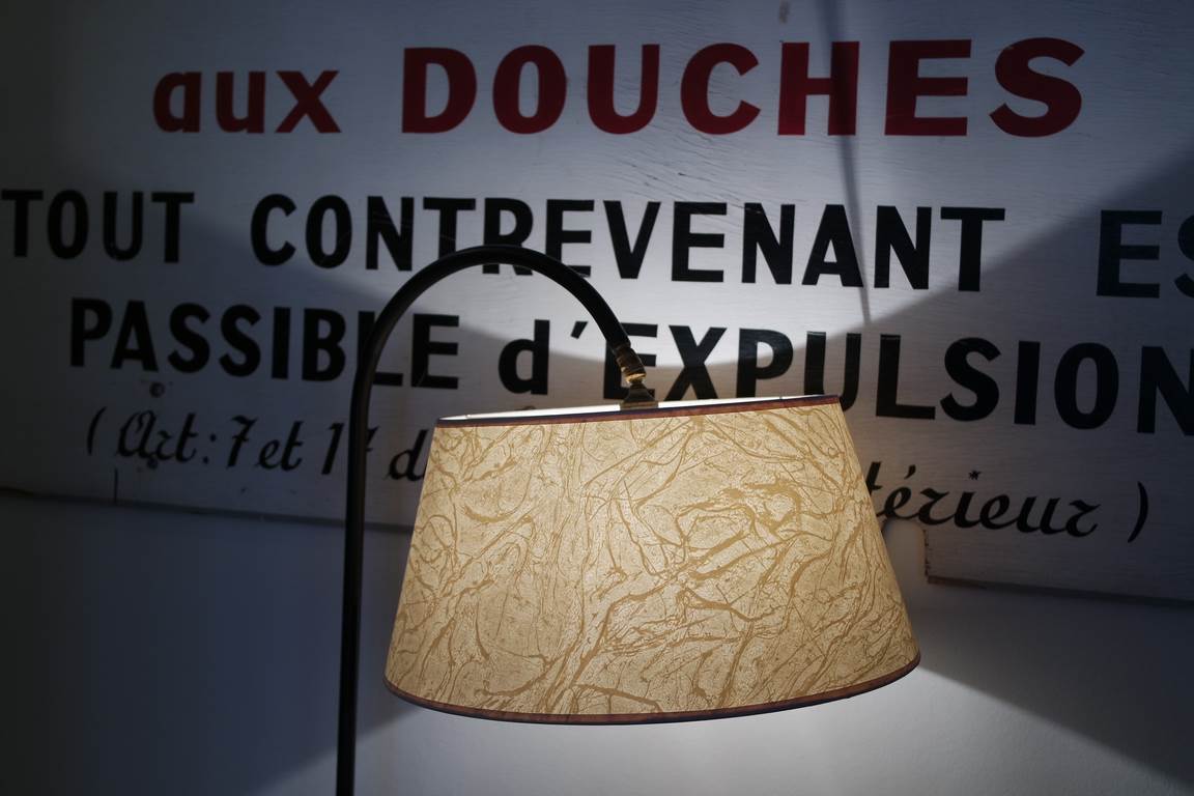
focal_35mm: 43
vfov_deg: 31.2
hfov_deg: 45.4
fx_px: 1426
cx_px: 597
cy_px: 398
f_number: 4
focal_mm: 28
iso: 200
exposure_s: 1/50
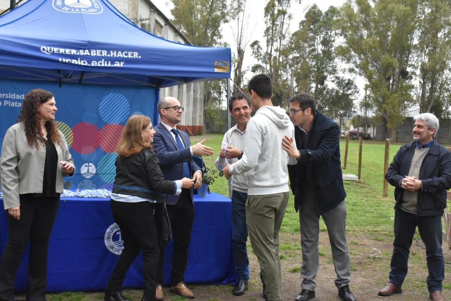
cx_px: 226
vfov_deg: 26.5
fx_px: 639
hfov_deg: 38.9
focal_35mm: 51
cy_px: 150
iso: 2000
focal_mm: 34
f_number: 10
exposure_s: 1/400
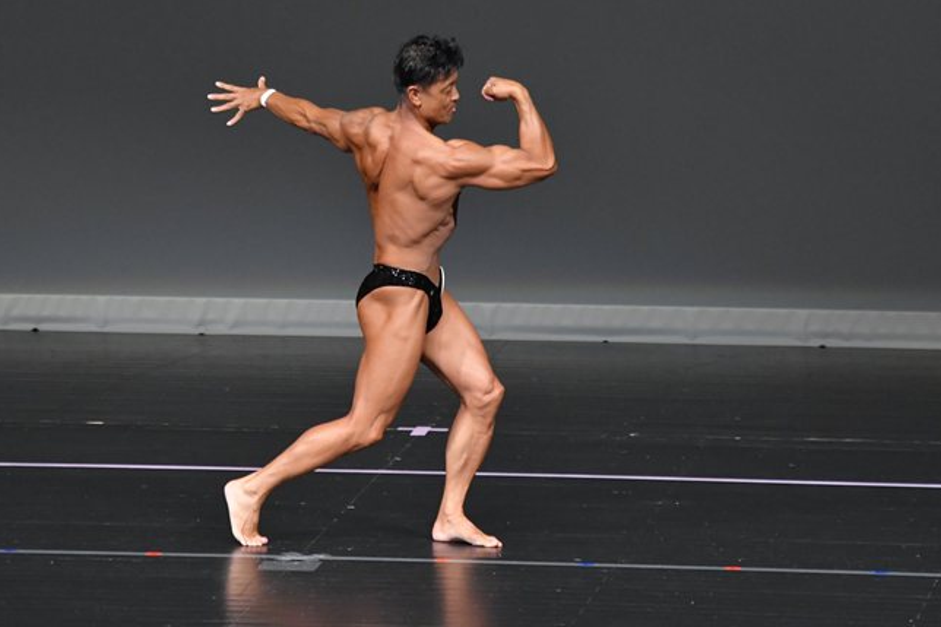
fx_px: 9433
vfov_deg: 3.8
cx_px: 395
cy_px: 256
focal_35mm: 361
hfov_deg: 5.7
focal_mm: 200
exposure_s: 1/400
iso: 4000
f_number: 5.6
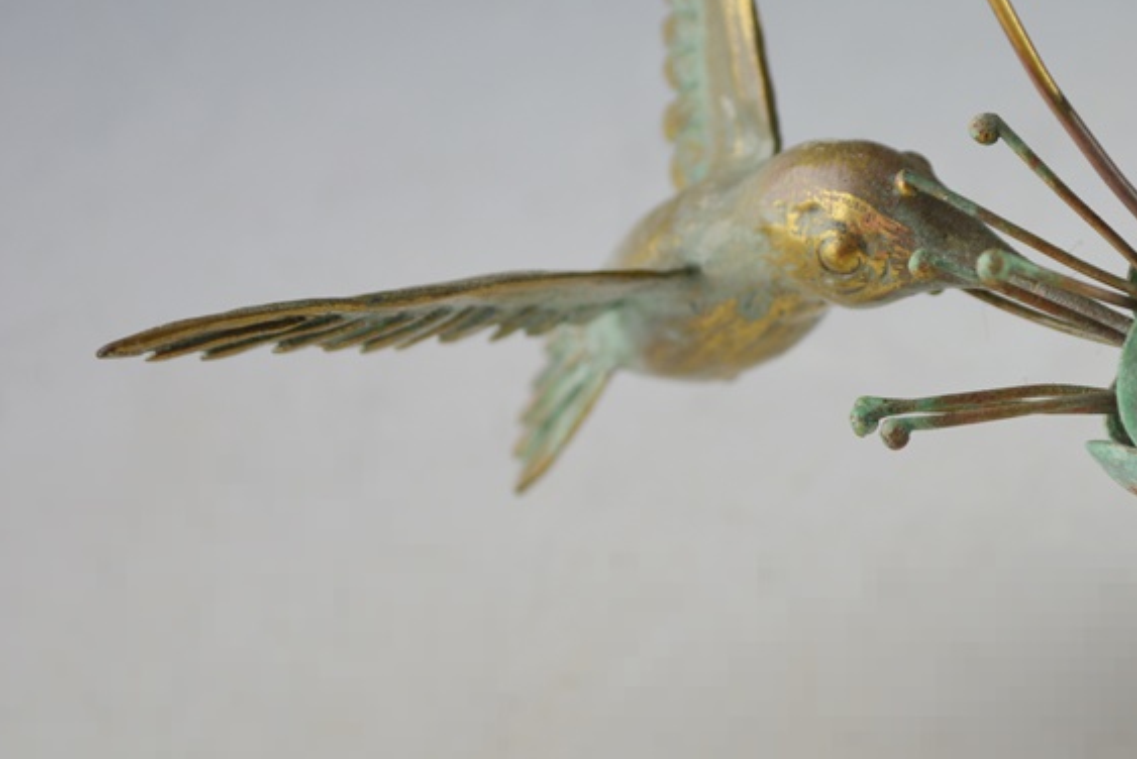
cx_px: 854
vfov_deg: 10.4
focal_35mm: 132
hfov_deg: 15.5
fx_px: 4165
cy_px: 178
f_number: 5.6
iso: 360
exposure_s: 1/125
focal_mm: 55
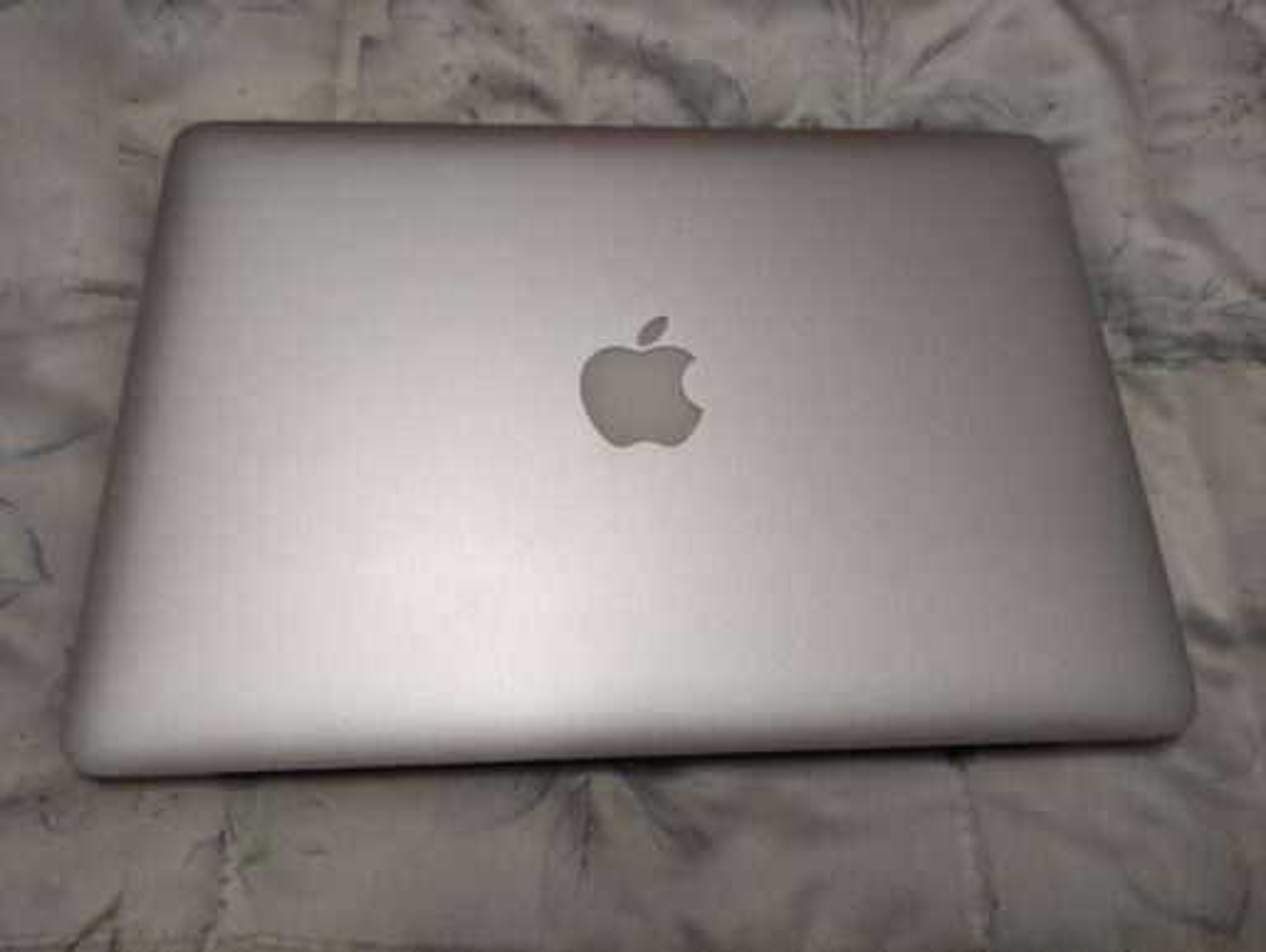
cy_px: 476
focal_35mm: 25
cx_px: 633
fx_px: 915
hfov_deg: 69.3
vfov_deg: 55.0
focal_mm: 5.43
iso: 408
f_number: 1.89
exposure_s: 1/50
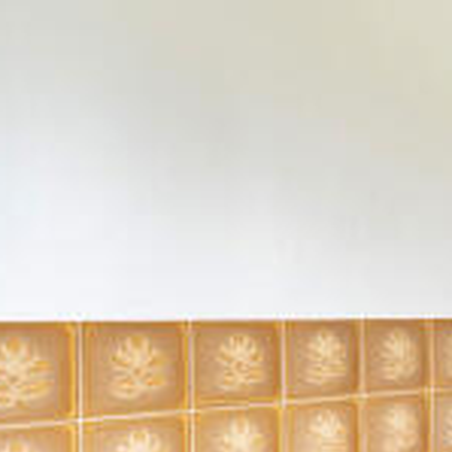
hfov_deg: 26.5
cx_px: 655
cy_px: 308
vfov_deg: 34.3
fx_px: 724
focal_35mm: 49
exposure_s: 1/60
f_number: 8
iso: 1000
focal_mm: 18
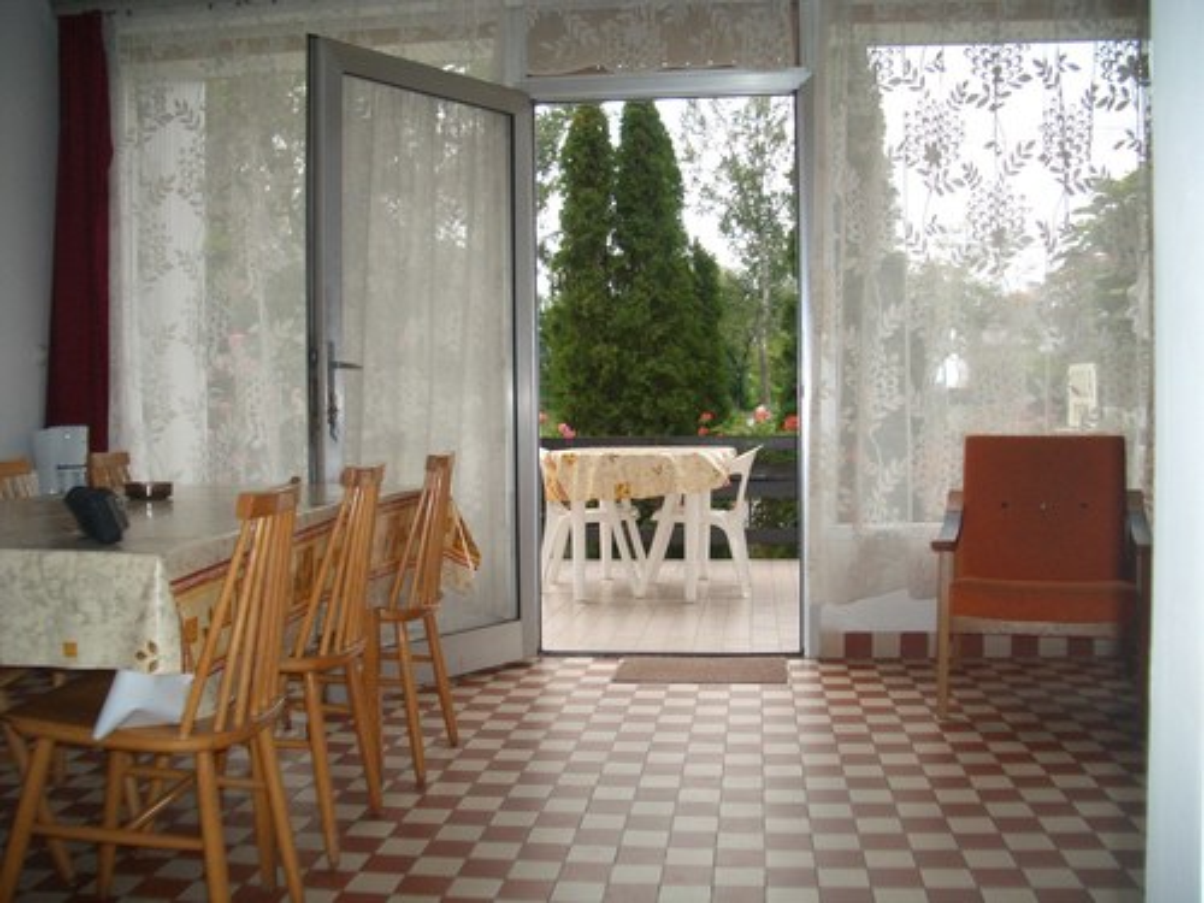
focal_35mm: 35
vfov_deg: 40.7
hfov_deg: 52.6
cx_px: 602
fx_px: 1217
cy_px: 452
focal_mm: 5.8
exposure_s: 1/320
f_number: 2.6
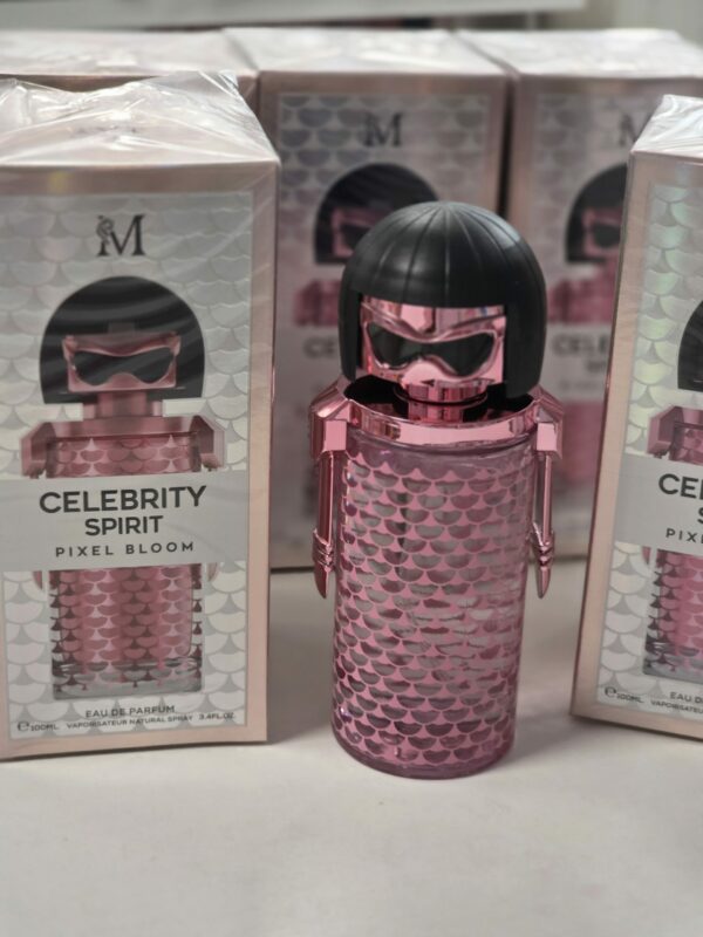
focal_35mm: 69
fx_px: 1868
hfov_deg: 21.3
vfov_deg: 28.2
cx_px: 352
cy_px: 468
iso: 250
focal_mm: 7.9
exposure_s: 1/100
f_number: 2.4
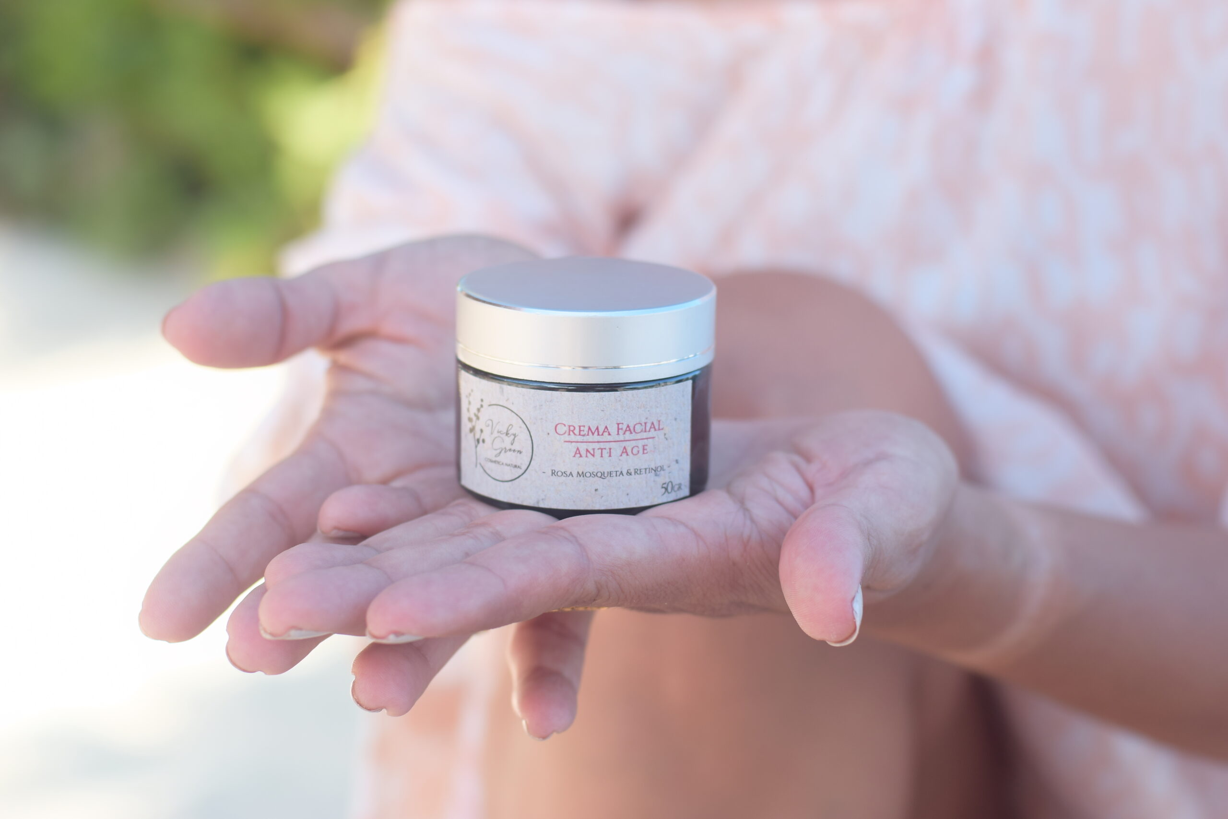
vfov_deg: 18.2
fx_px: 2558
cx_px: 614
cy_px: 410
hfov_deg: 27.0
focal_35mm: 75
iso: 100
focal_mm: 50
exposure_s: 1/320
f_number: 5
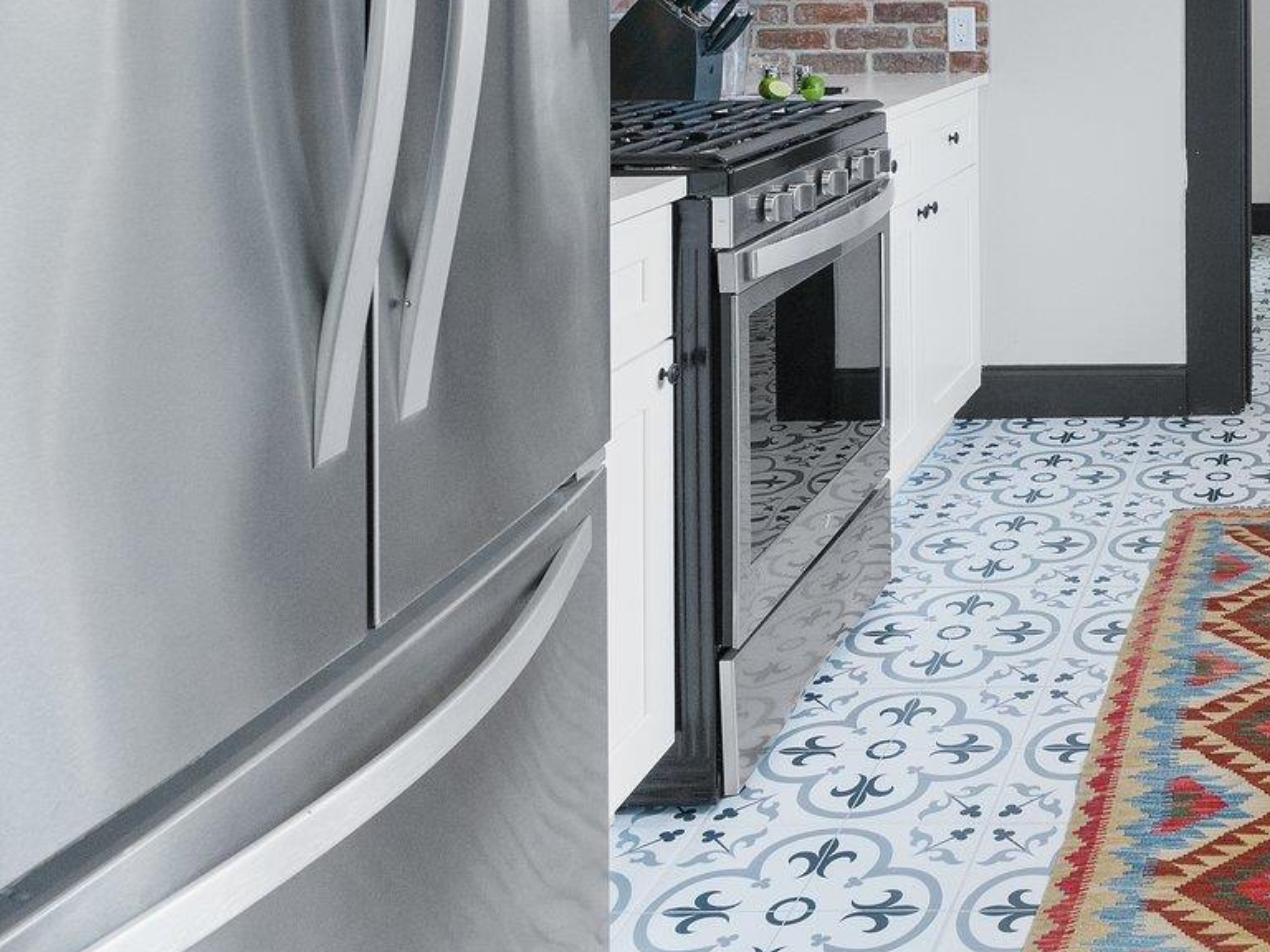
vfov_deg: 32.0
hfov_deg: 38.2
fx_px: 1504
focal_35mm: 41
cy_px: -32
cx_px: 1389
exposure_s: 1/30
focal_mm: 16
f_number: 8
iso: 2000
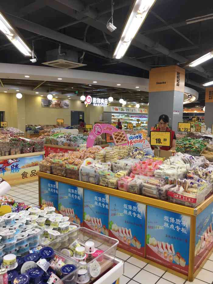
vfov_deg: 61.7
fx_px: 238
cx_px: 106
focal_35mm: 29
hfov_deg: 48.2
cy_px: 142
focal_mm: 4.15
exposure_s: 1/33
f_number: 2.2
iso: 25
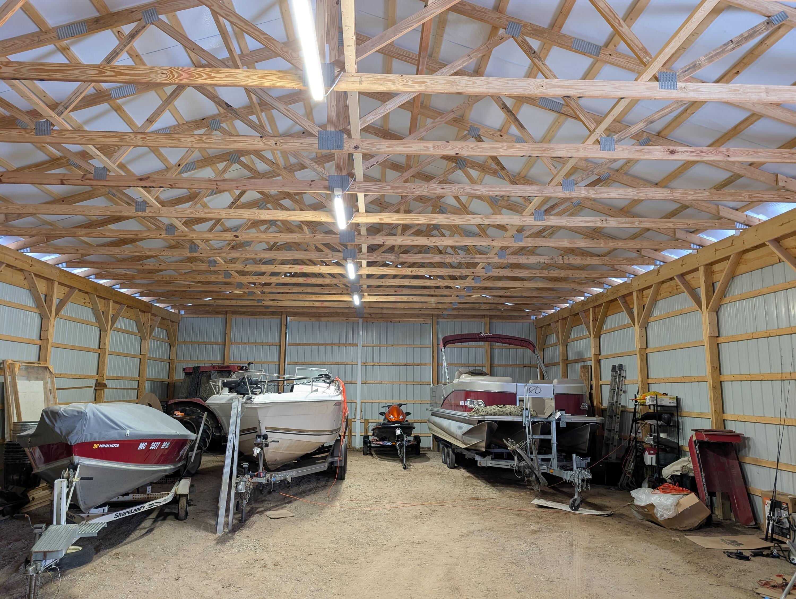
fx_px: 553
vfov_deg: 56.9
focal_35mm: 24
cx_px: 398
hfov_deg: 71.5
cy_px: 300
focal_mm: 6.9
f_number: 1.68
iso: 170
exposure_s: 1/24
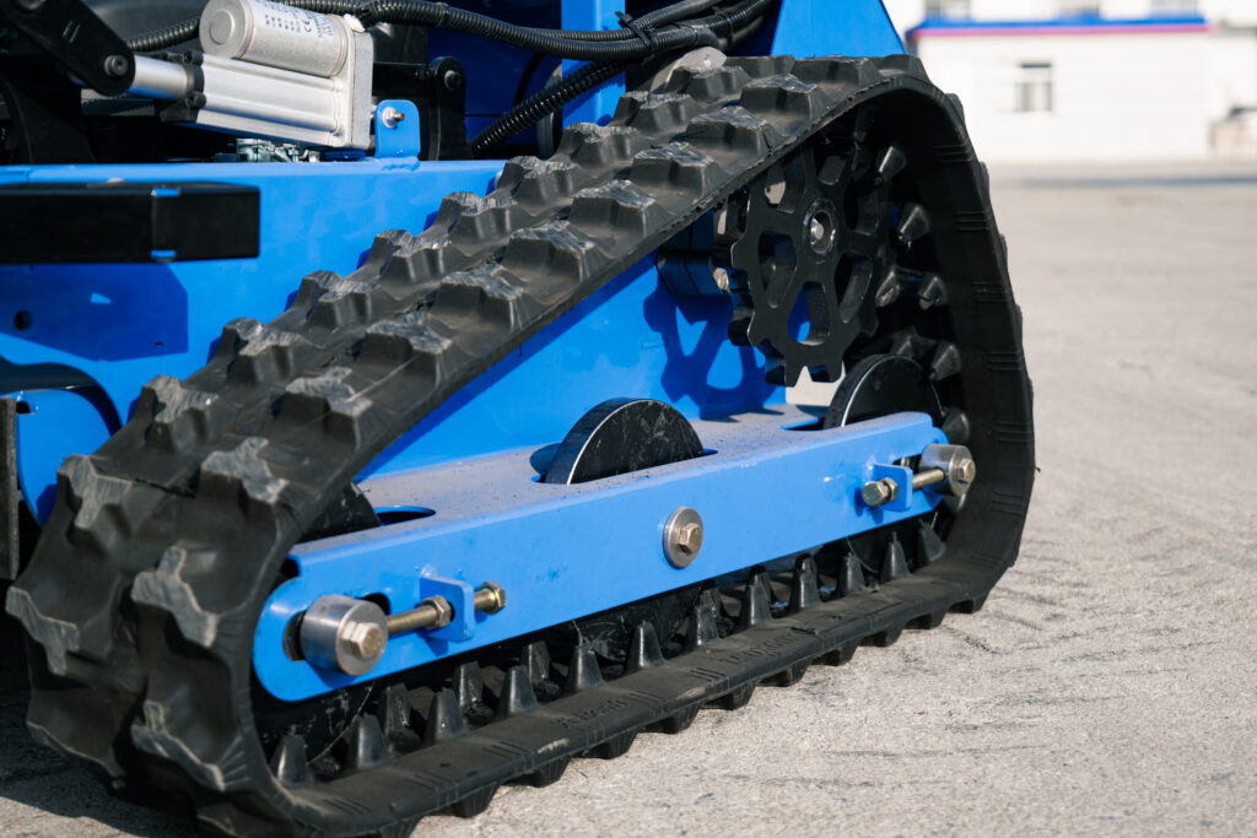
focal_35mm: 60
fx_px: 2095
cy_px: 419
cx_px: 628
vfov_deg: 22.6
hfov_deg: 33.4
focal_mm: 60
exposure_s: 1/800
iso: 200
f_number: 5.6
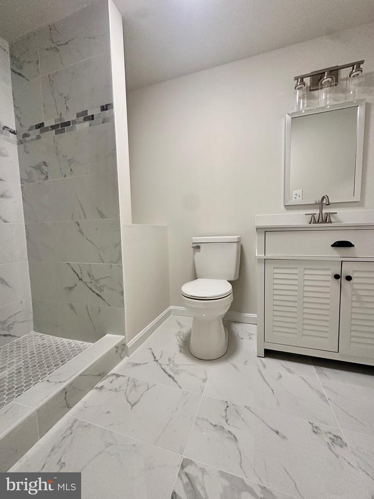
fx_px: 202
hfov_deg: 85.7
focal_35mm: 14
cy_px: 250
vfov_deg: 102.1
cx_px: 187
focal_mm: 2.22
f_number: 2.2
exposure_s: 1/120
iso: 250
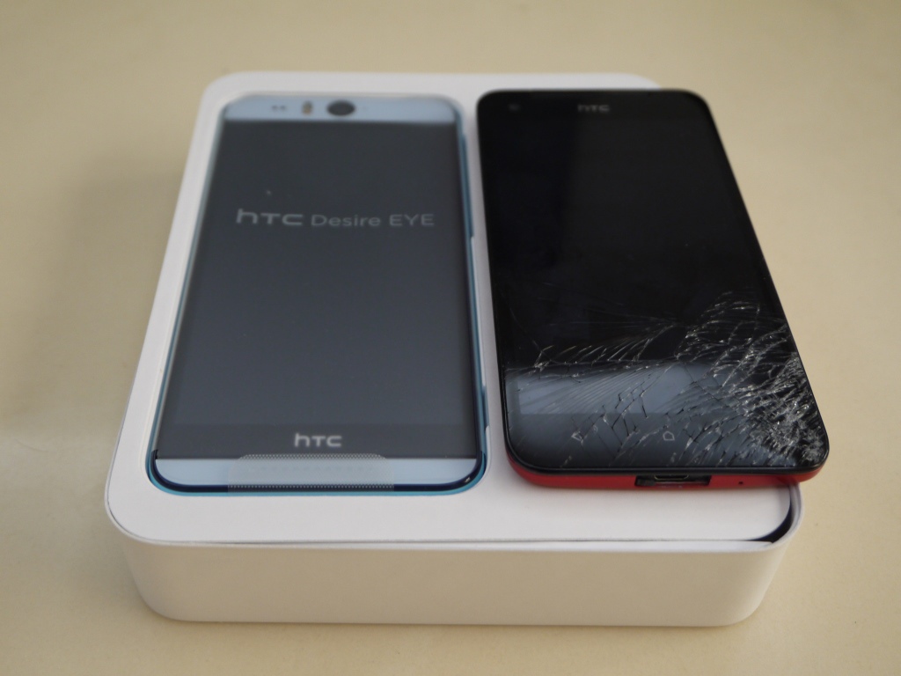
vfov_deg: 37.7
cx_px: 450
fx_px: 989
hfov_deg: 49.0
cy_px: 338
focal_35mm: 38
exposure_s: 1/60
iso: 400
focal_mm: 19
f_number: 4.4
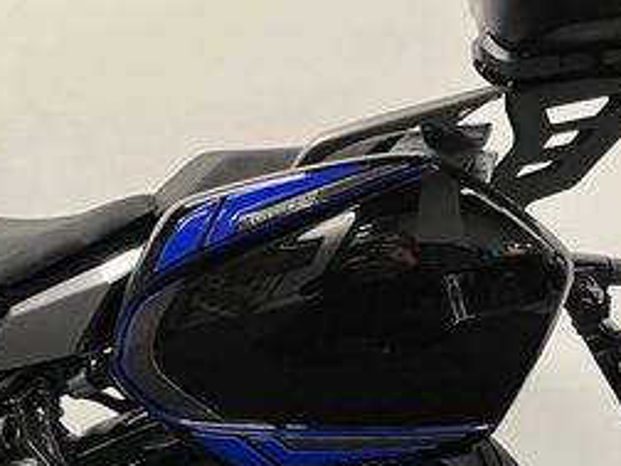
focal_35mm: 66
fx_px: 1184
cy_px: 313
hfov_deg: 28.5
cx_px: 86
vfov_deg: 22.2
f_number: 1.6
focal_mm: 5.1
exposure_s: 1/50
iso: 100
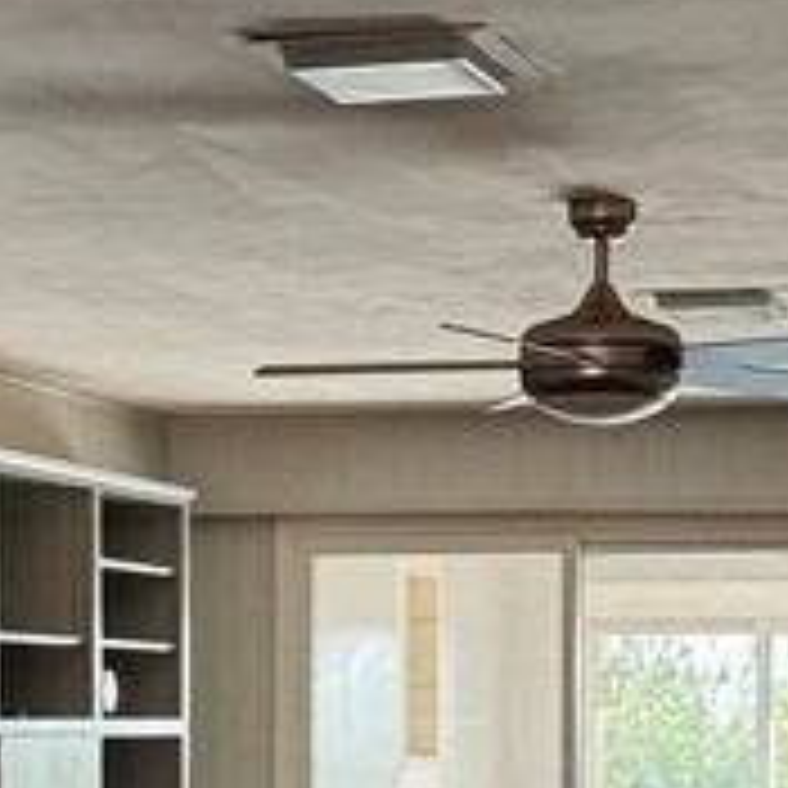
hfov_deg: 14.0
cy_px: 761
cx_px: 572
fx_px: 3194
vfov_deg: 13.9
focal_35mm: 124
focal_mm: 6.76
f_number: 1.78
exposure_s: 1/121
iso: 100
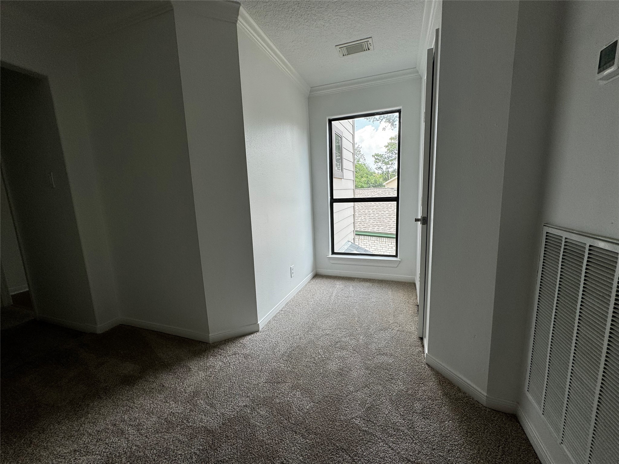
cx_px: 310
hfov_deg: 102.1
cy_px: 232
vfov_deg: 85.7
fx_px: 250
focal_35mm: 14
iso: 40
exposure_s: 1/99
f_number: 2.2
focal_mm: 2.22
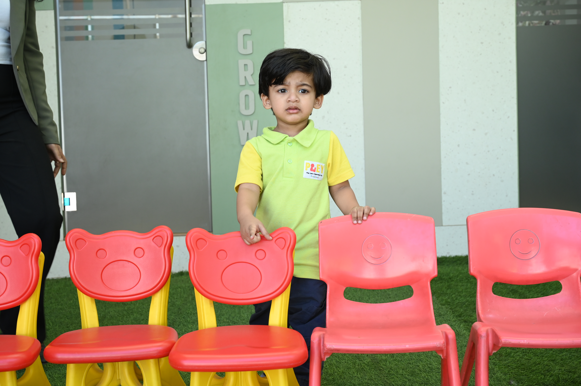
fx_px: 806
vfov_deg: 27.0
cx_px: 290
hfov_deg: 39.6
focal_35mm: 50
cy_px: 193
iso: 1250
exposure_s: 1/320
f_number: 6.3
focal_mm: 50
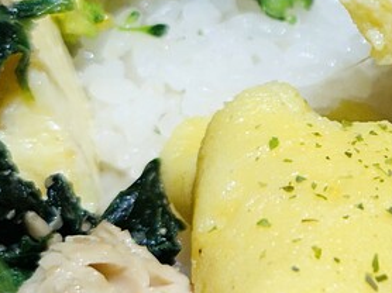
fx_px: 1663
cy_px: 178
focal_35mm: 147
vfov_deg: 10.1
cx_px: 595
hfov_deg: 12.7
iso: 50
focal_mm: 6.86
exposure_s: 1/151
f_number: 1.78
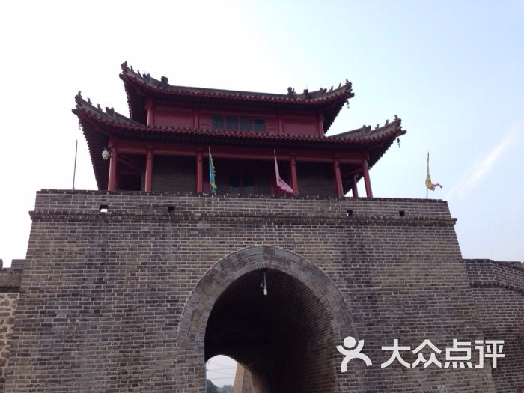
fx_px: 500
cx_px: 262
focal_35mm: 33
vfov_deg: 42.9
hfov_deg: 55.4
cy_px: 196
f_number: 2.4
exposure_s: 1/194
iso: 50
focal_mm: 4.12
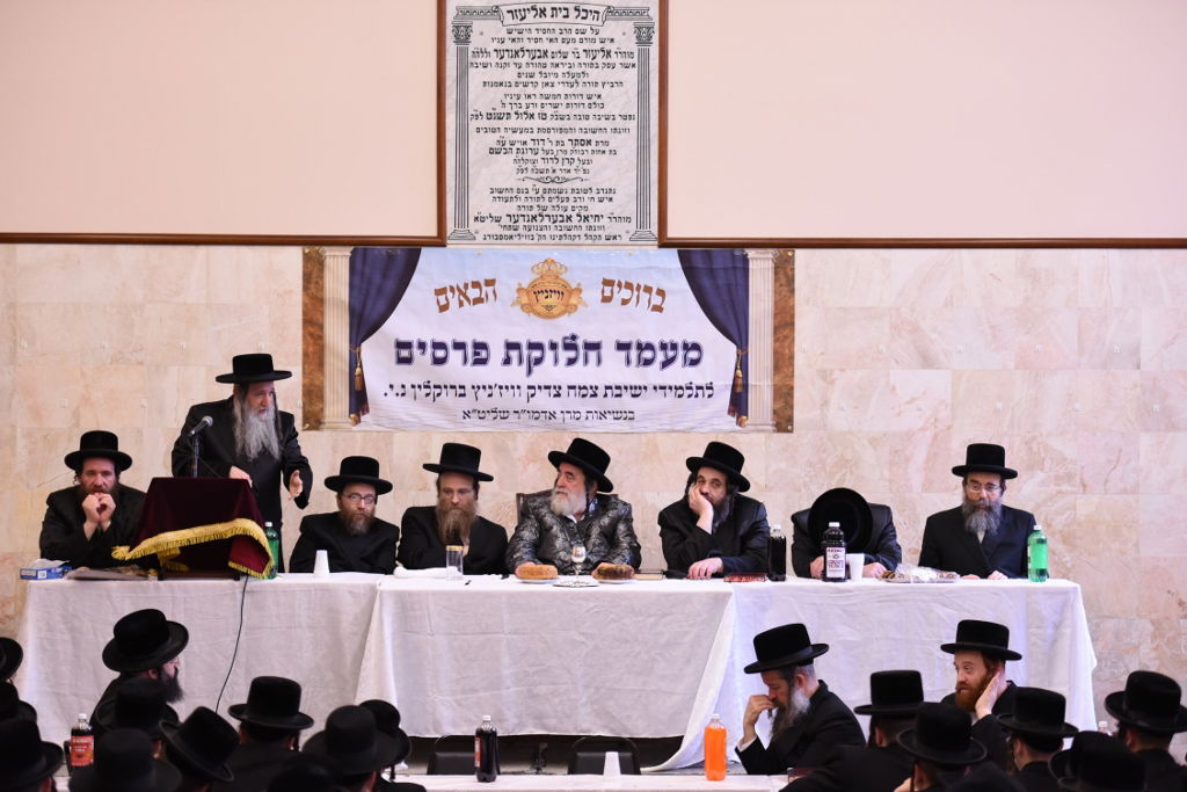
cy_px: 396
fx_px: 3363
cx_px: 594
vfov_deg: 13.4
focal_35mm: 102
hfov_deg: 20.0
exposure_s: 1/200
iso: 1400
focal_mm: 102
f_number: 3.2
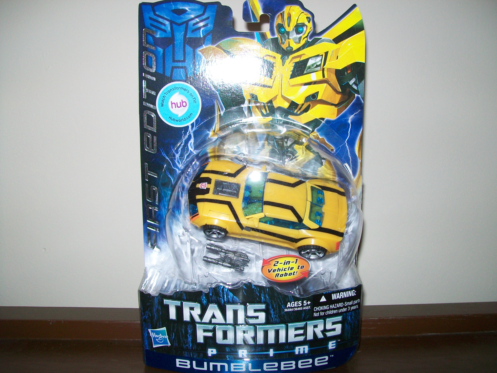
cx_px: 248
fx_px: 517
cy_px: 186
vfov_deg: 39.7
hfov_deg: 51.4
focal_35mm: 36
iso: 64
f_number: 2.7
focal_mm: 6
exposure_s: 1/60
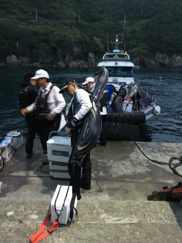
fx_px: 203
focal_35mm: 29
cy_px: 122
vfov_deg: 61.7
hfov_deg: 48.2
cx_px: 91
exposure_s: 1/15
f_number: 2.2
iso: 320
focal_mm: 4.15
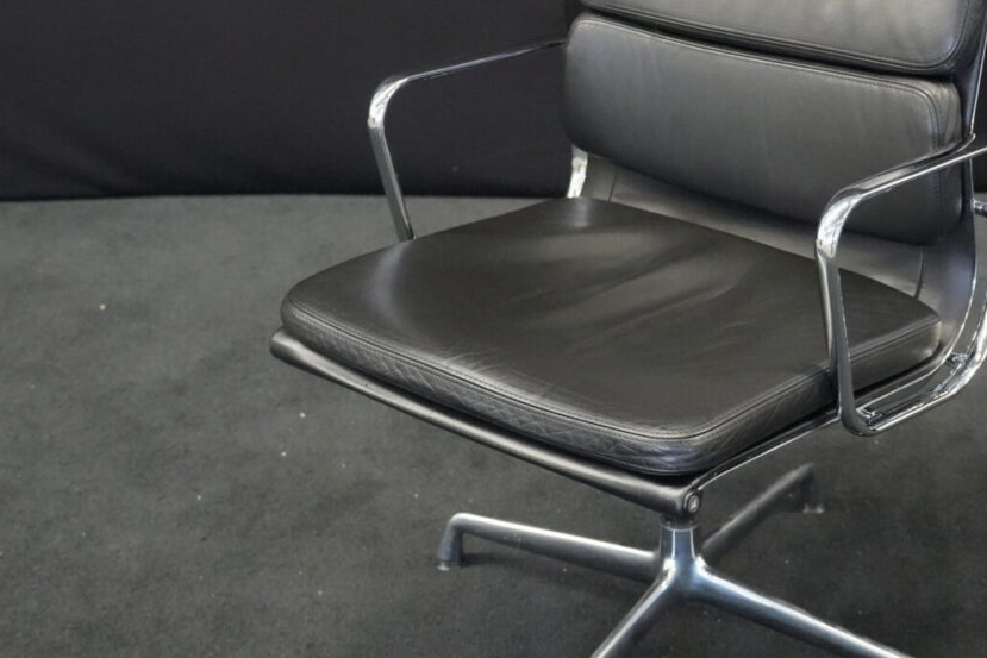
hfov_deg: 31.6
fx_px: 1727
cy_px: 299
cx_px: 680
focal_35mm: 63
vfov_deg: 21.6
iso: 12800
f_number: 4
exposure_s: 1/160
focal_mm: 34
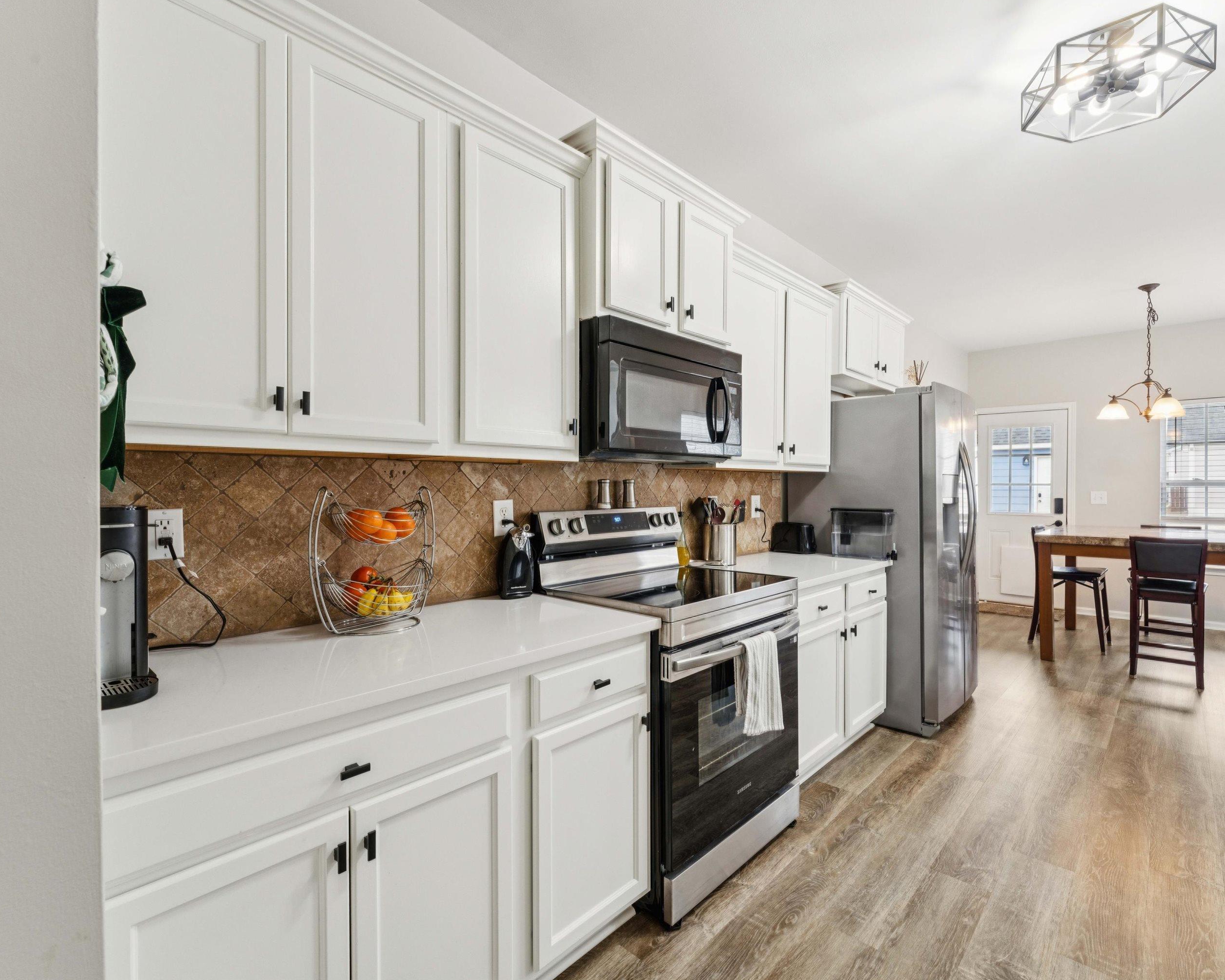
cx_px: 650
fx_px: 580
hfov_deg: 93.0
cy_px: 485
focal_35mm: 16
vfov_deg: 80.4
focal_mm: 14
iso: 400
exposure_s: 1/5
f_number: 13
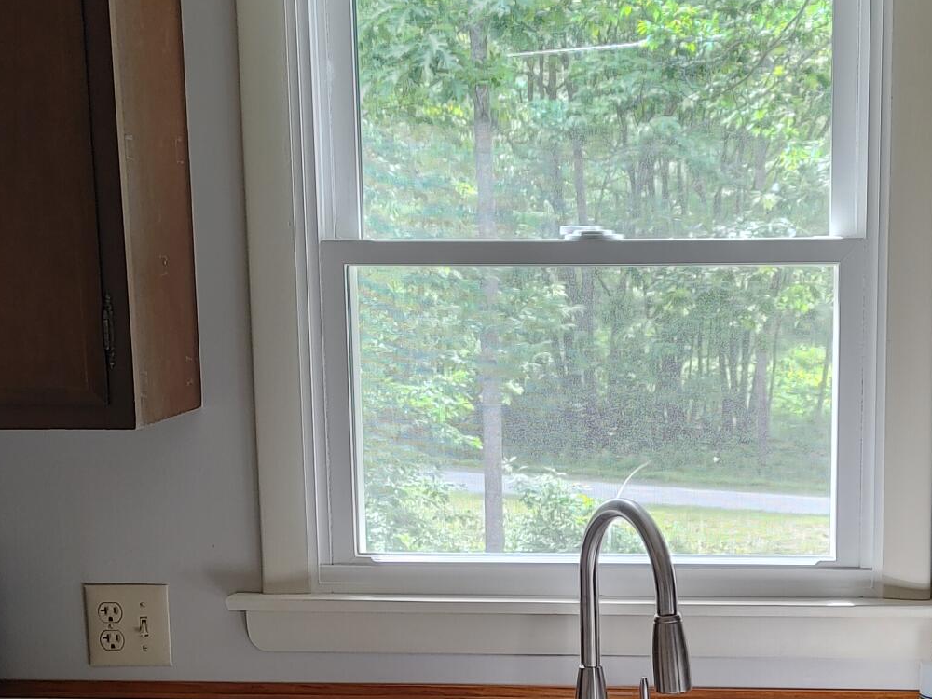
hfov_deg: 24.9
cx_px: 643
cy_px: 666
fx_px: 2100
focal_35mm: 78
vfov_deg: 18.5
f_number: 1.8
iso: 50
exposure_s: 1/60
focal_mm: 5.58
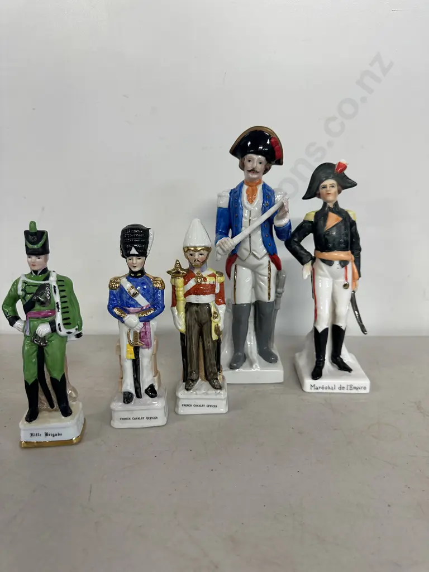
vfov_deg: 71.6
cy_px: 286
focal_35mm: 24
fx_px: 397
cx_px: 214
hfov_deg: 56.8
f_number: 1.78
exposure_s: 1/100
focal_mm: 6.86
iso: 200
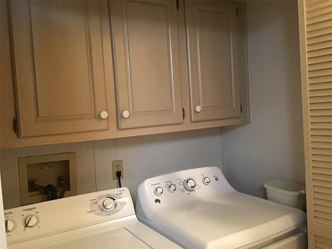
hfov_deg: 58.4
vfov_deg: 45.4
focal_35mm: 31
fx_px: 297
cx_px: 166
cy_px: 124
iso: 320
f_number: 2.4
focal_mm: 3.3
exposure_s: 1/15
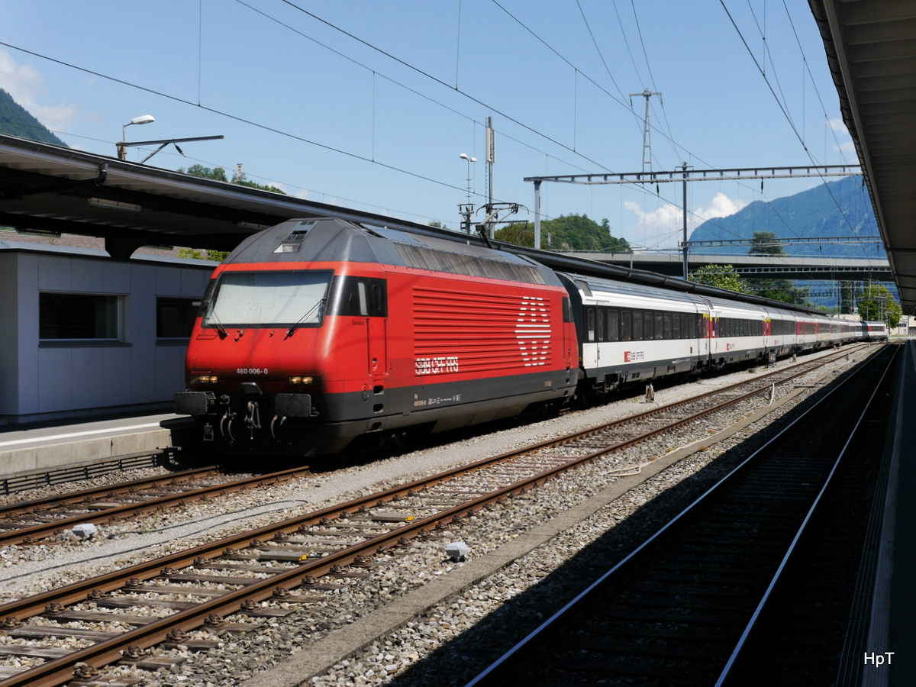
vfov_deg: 28.0
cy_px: 344
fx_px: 1376
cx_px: 458
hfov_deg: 36.8
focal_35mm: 52
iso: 160
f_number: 9
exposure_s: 1/320
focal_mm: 26
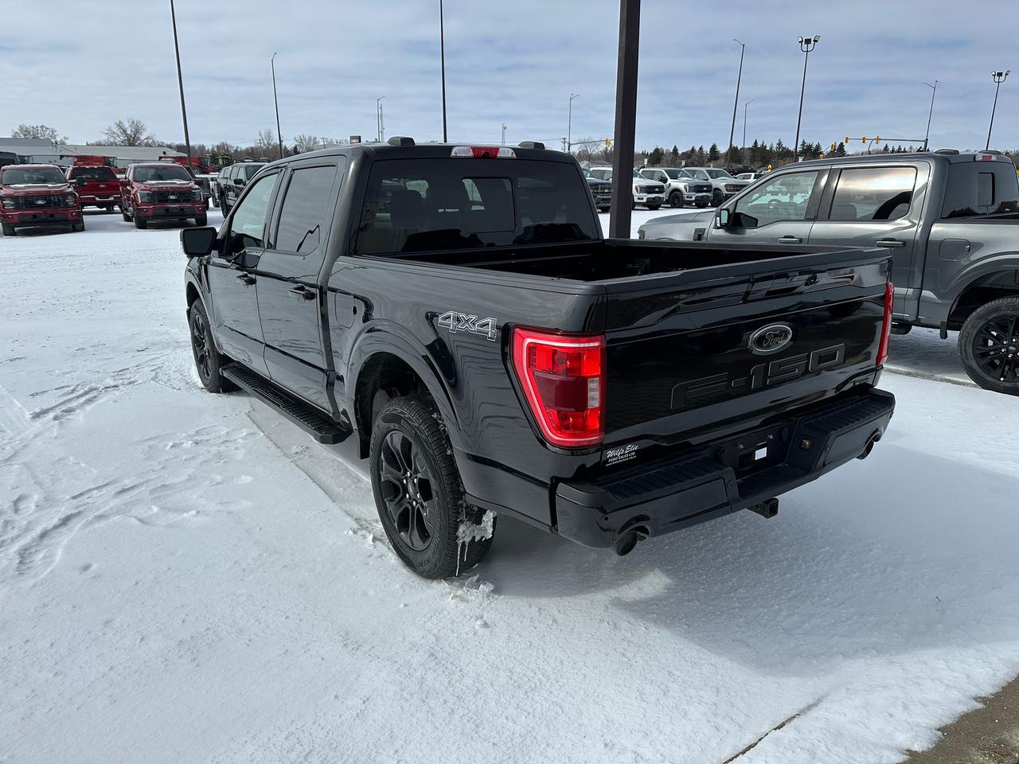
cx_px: 510
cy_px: 382
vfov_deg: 56.8
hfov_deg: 71.6
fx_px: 706
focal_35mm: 24
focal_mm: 6.86
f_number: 1.78
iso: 80
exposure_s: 1/12048
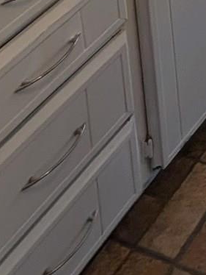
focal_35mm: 74
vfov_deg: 16.8
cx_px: 441
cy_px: -318
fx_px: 586
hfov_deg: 15.1
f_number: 1.7
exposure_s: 1/164
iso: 45
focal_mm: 2.02
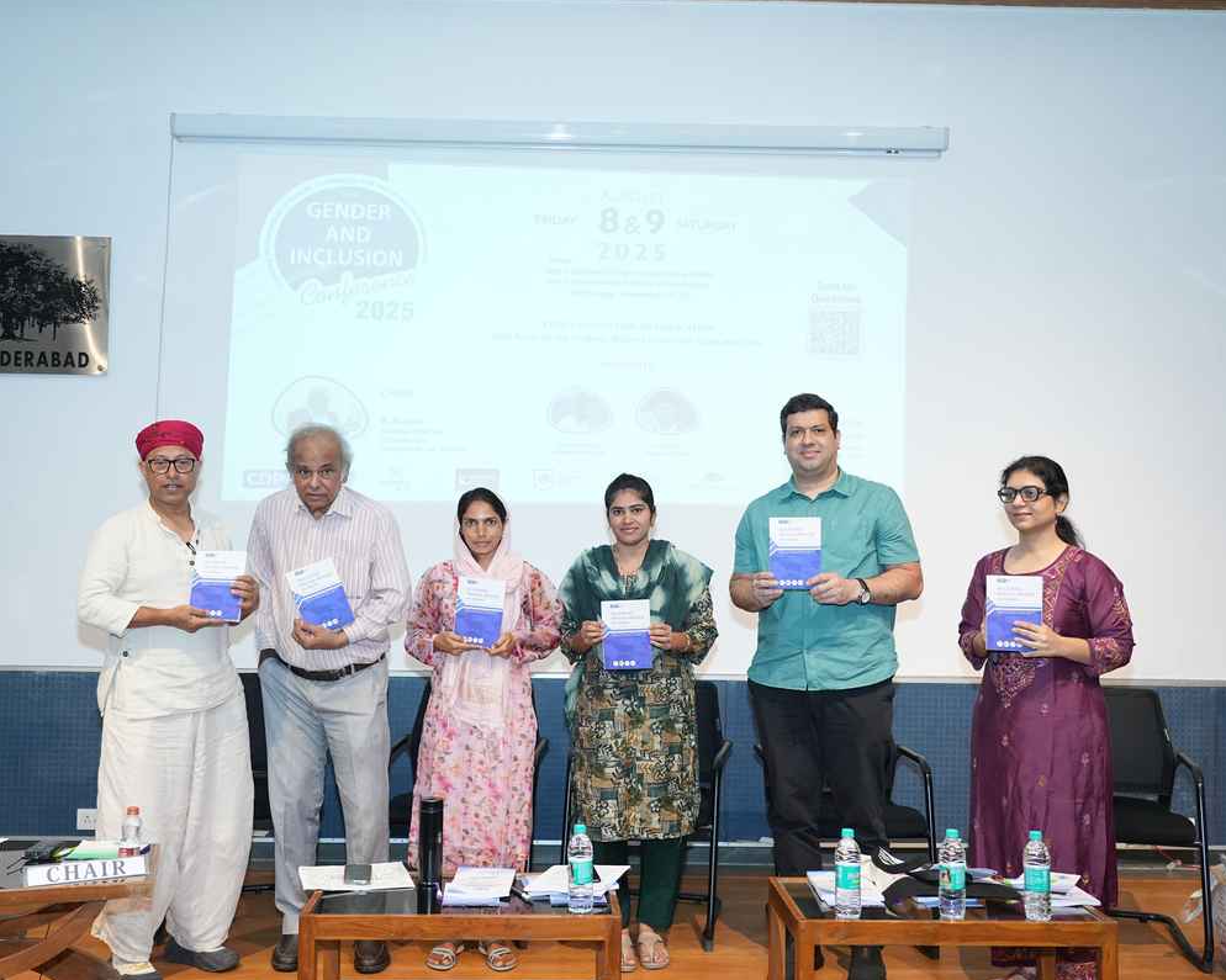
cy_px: 491
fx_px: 1234
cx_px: 581
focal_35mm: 34
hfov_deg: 52.8
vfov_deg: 43.4
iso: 1600
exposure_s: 1/160
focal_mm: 30
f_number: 4
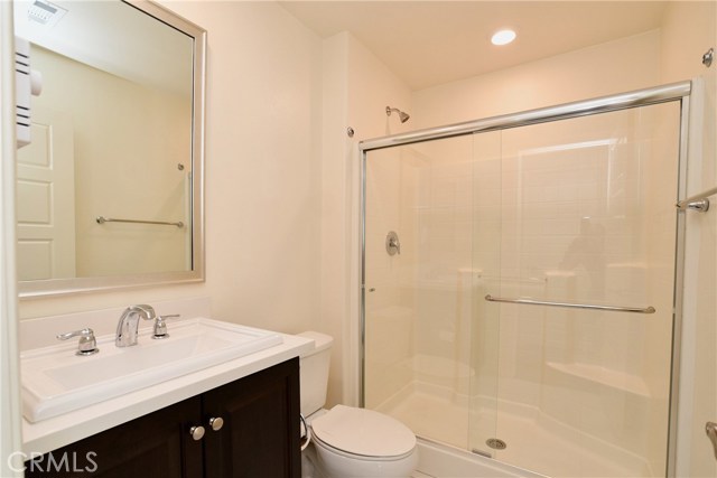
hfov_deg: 95.0
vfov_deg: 72.1
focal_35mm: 16
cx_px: 358
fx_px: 329
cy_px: 239
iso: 800
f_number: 7.1
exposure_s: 1/60
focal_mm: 11
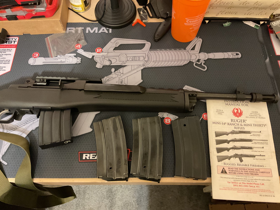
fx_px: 235
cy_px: 105
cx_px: 140
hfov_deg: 61.7
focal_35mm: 29
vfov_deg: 48.2
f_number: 1.8
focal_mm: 3
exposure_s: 1/30
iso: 500
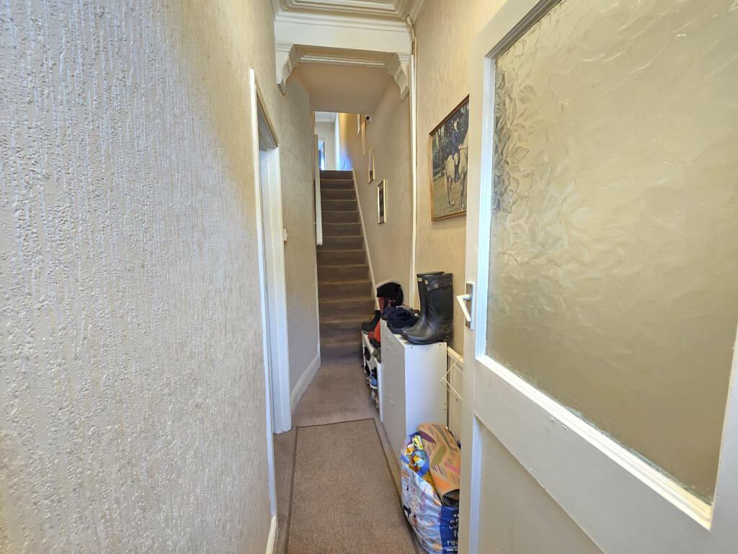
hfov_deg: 106.2
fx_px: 277
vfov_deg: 89.9
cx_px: 369
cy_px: 277
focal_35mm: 13
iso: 500
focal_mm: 2.2
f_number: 2.2
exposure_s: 1/60
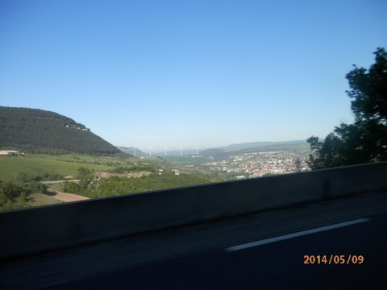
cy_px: 145
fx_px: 279
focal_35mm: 25
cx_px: 194
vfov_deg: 54.9
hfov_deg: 69.4
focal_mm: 4.5
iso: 80
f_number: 8.7
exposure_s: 1/125
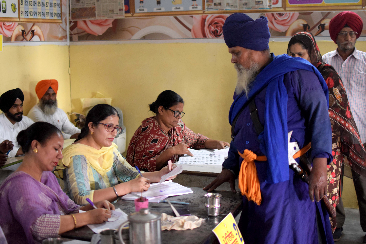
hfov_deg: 37.9
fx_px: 534
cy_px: 122
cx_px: 183
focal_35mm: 52
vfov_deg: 25.8
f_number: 1.8
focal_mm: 35
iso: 1600
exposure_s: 1/160
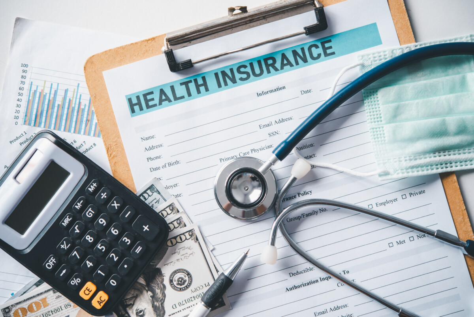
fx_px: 790
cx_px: 237
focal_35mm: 60
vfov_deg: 22.6
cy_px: 158
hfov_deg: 33.4
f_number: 4
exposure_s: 1/80
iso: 200
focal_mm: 60
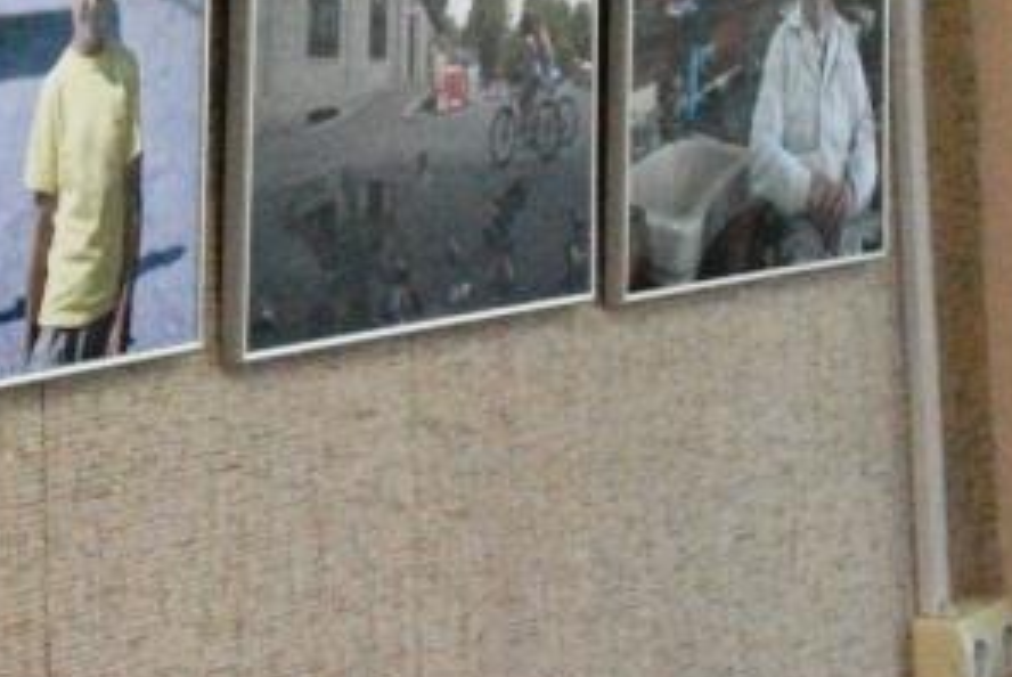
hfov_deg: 12.3
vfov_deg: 8.1
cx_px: 126
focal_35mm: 166
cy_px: -460
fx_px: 4671
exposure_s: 1/50
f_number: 10
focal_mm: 32
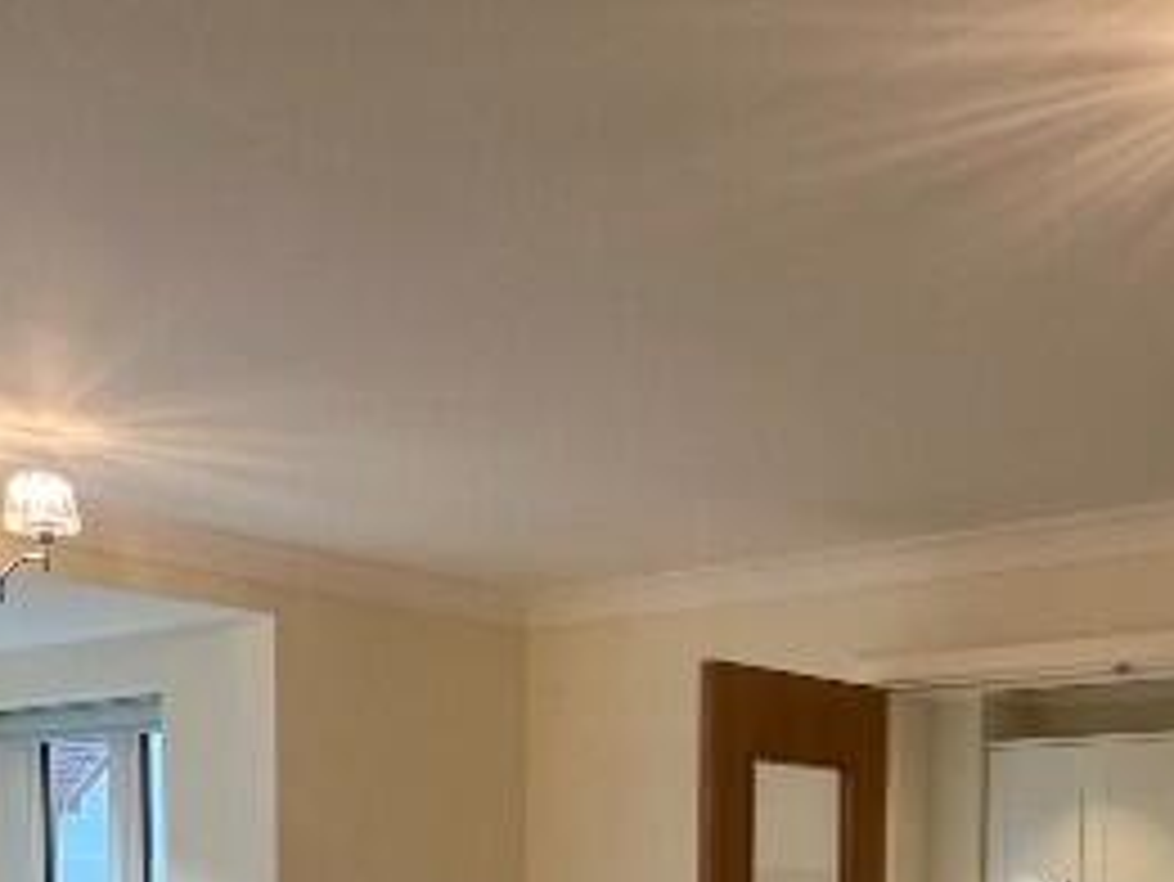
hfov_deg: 36.7
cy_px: 1076
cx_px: 859
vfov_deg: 25.5
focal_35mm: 51
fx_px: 1730
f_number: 1.8
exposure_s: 1/100
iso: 80
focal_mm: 1.57
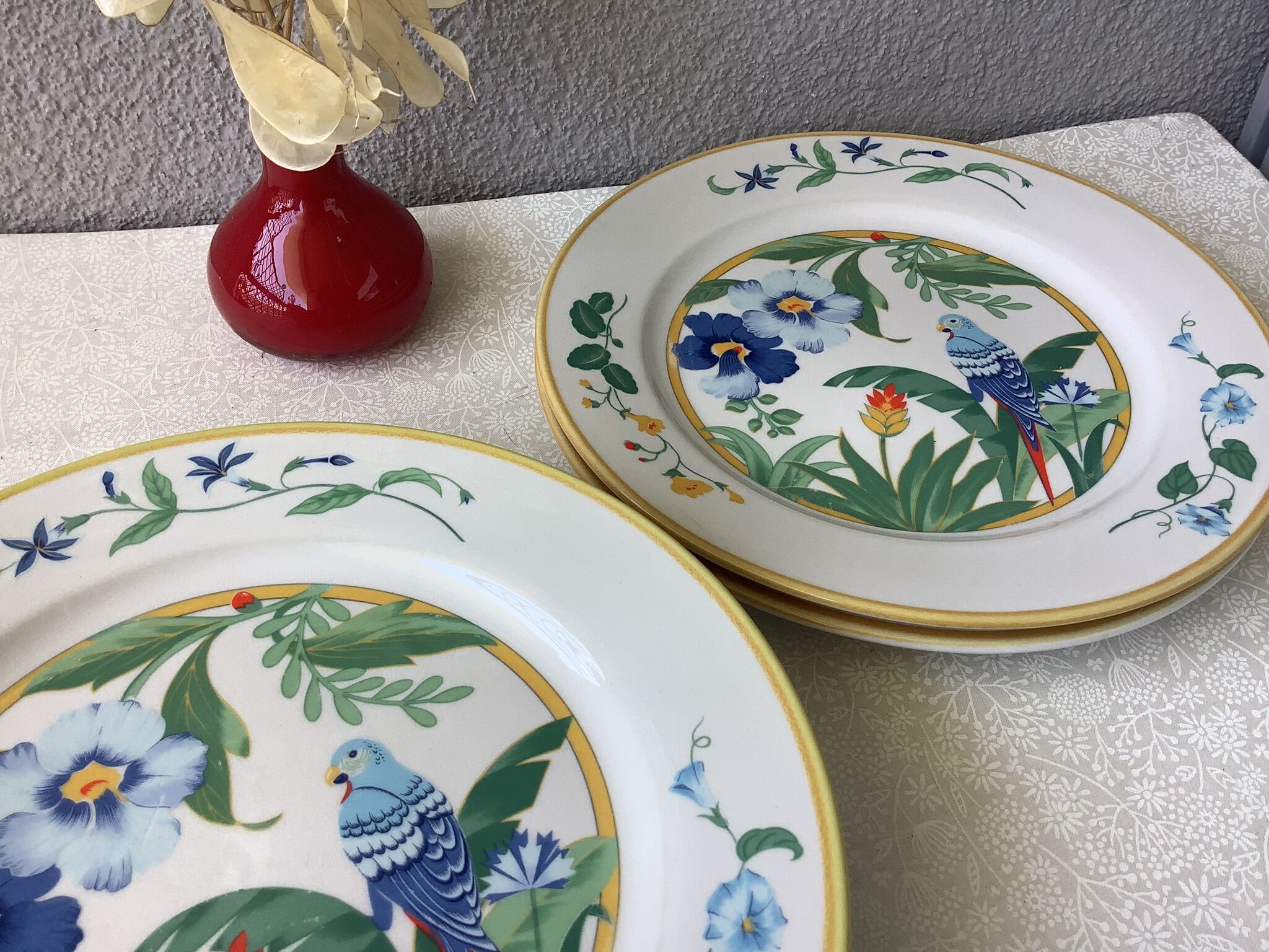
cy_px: 476
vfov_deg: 45.4
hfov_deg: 58.4
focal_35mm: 31
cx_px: 634
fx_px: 1136
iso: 40
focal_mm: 3.3
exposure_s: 1/120
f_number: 2.4
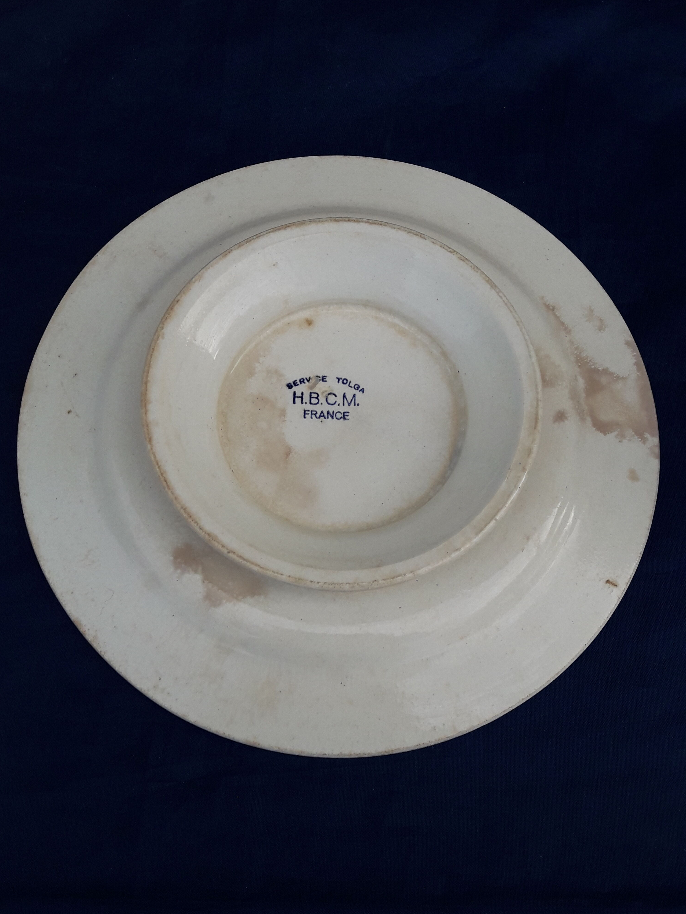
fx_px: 766
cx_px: 335
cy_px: 461
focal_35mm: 29
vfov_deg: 61.7
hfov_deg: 48.2
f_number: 1.9
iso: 40
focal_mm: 3.7
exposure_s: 1/512
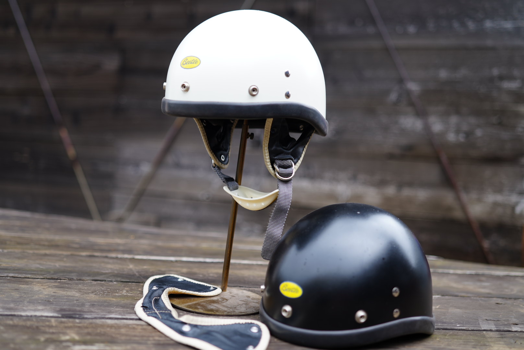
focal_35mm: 40
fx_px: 583
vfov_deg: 33.5
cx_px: 262
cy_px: 175
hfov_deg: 48.4
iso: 80
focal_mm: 40
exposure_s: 1/200
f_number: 2.2
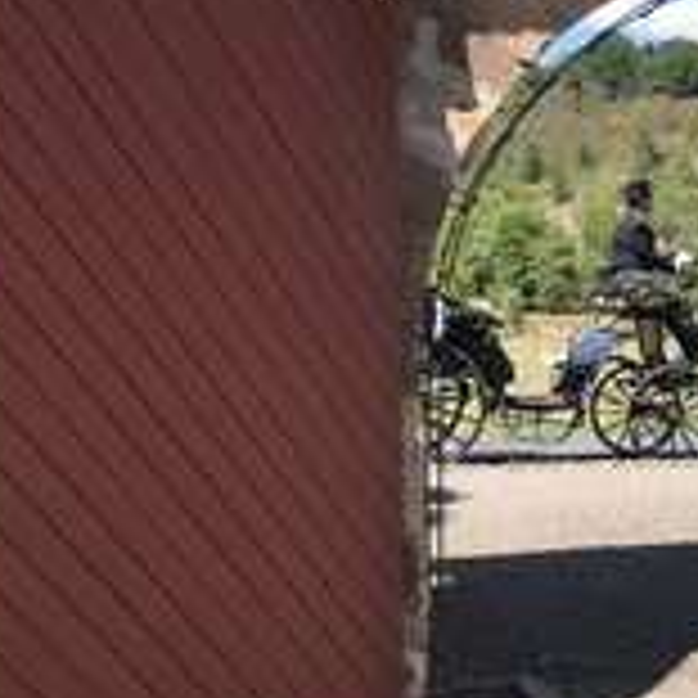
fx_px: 1460
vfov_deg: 26.8
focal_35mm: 64
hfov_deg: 24.4
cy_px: 284
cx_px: 833
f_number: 1.8
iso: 20
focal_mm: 3.99
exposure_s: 1/1244
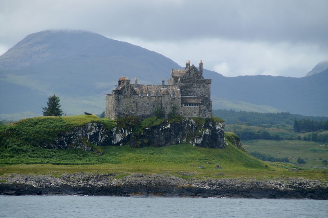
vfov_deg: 4.6
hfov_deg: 6.9
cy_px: 109
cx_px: 164
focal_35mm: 300
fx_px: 2731
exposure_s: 1/500
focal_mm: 200
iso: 160
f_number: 6.3
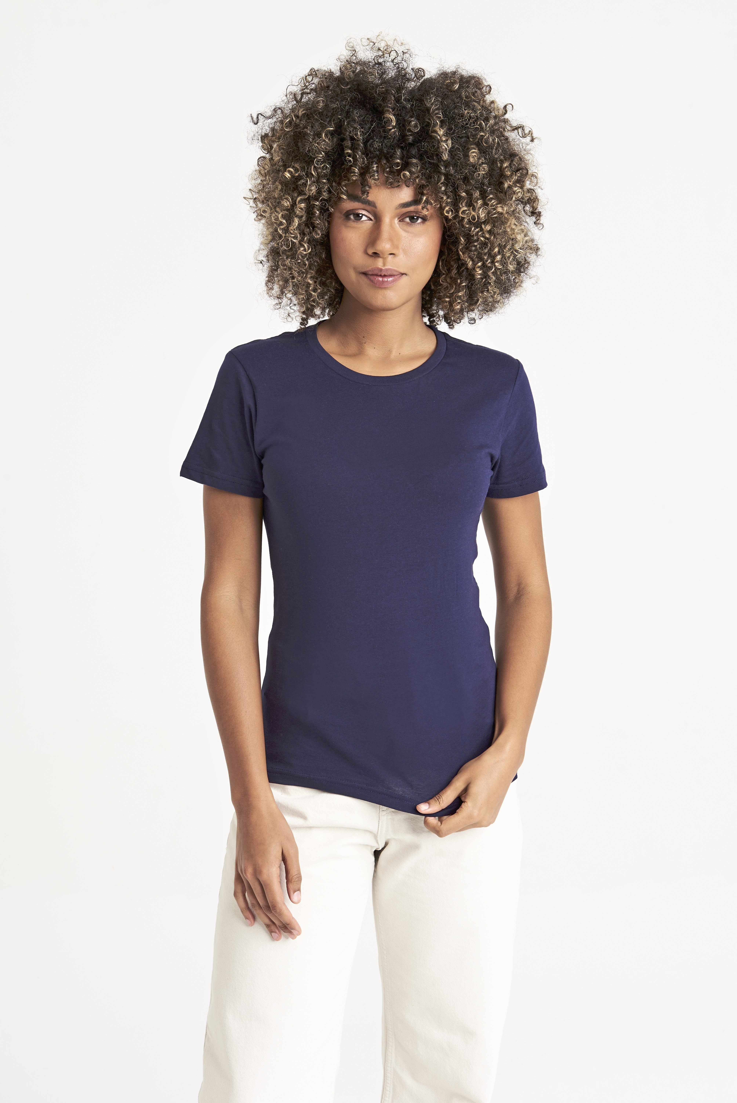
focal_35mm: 70
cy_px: 552
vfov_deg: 28.8
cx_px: 368
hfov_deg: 19.5
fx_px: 2147
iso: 160
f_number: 11
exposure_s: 1/160
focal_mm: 70
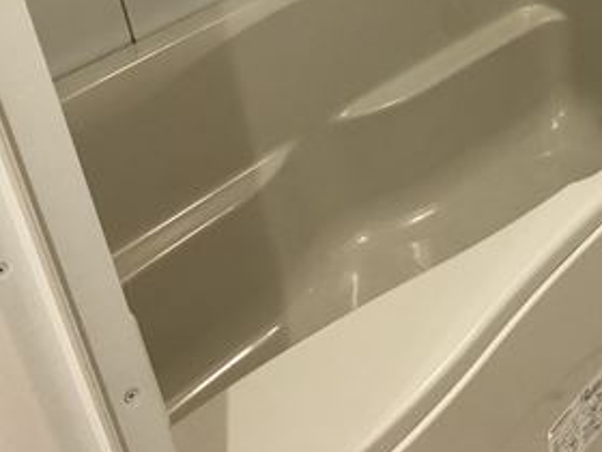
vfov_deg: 21.9
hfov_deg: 27.8
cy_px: -22
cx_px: 654
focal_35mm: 64
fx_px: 1113
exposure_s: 1/20
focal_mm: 3.99
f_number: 1.8
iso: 40
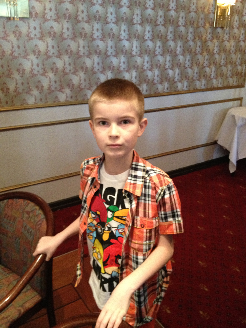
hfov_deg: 40.7
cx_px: 123
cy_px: 164
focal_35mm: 35
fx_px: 332
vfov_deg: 52.6
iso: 400
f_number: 2.4
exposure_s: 1/20
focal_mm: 4.28
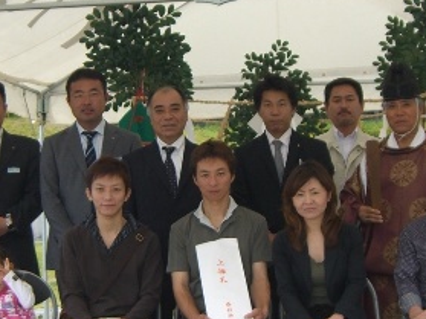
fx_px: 972
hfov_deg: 24.7
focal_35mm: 79
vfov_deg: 18.6
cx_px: 183
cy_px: 225
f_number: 2.8
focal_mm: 7.9
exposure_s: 1/160
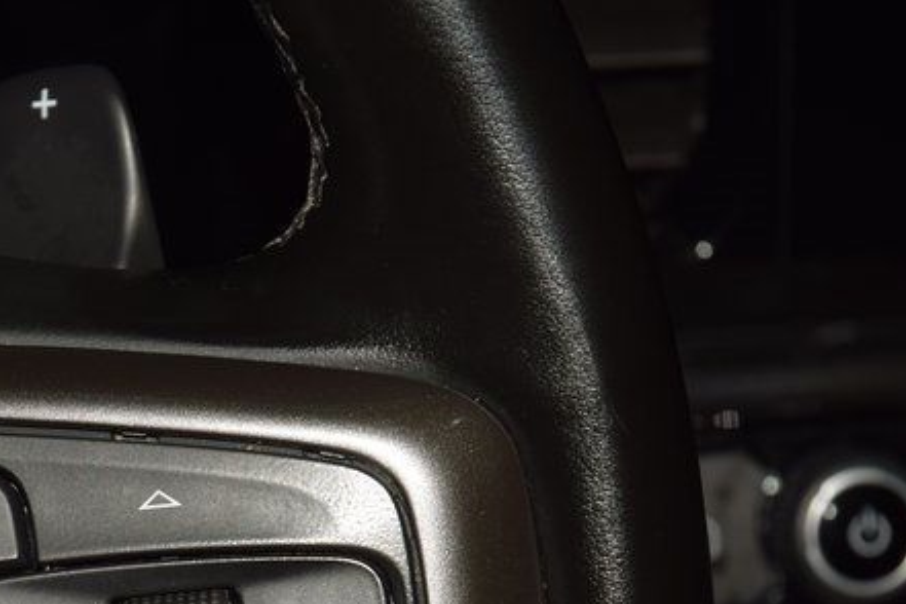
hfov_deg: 8.4
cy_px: 663
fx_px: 6140
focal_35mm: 244
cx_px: 175
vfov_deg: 5.6
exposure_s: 1/125
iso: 100
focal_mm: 70
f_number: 8
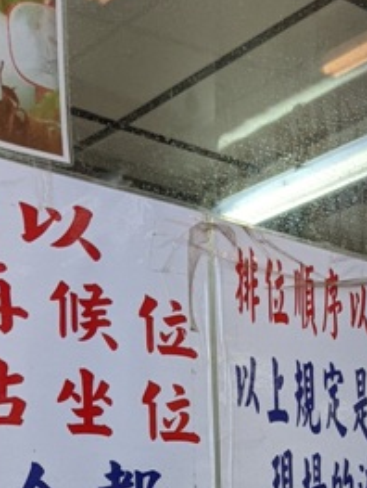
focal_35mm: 82
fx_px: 1156
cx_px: 284
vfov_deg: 20.8
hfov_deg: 17.9
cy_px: 696
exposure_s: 1/835
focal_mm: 4.38
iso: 49
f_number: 1.73
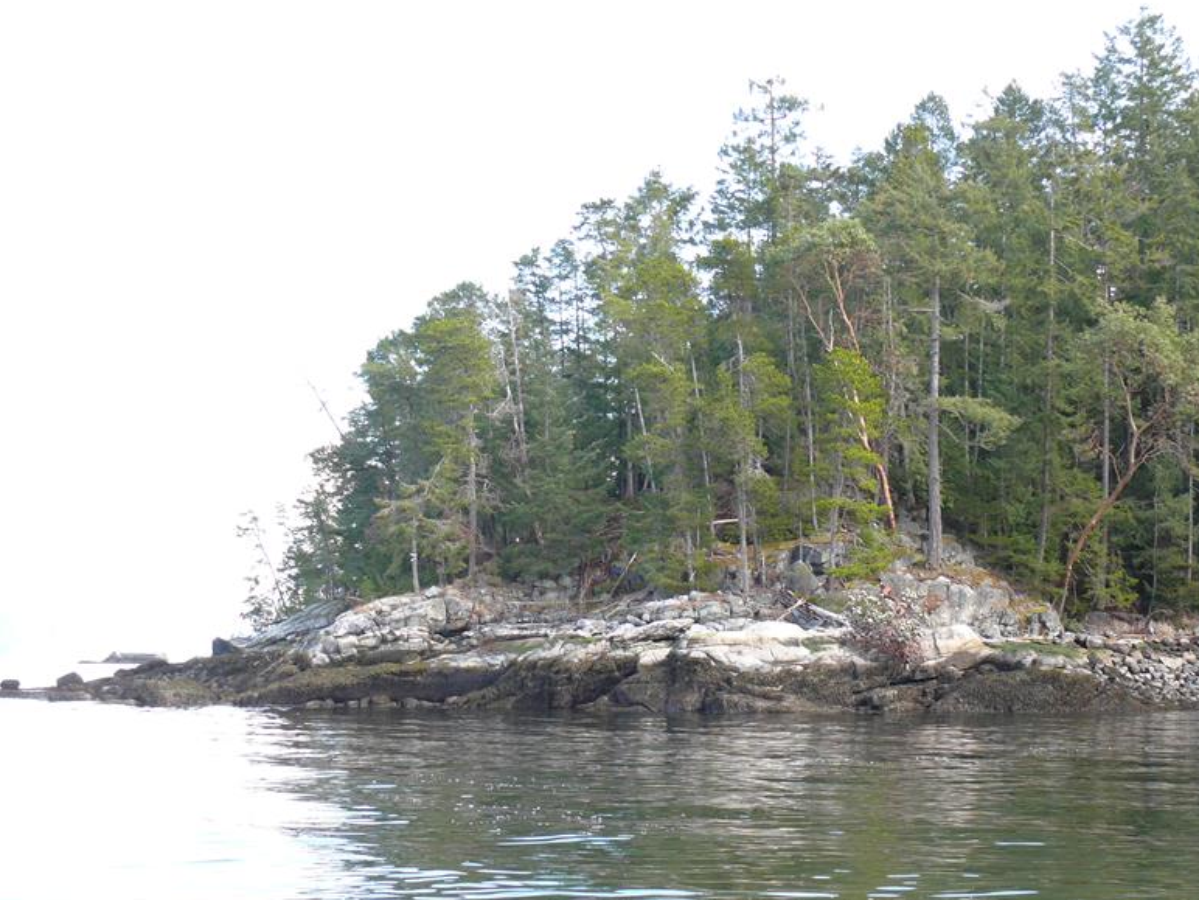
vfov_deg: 22.6
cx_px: 767
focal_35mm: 65
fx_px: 2251
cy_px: 488
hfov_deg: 29.7
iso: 100
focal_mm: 10.4
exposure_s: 1/125
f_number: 3.6
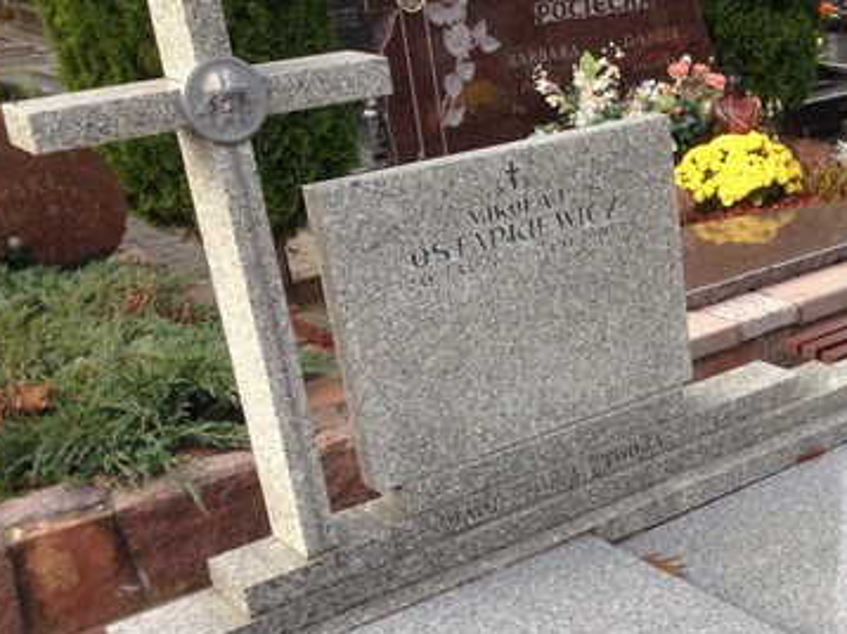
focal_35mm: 59
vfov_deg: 24.6
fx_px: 1443
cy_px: 454
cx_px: 724
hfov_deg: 31.5
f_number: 2.4
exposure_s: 1/311
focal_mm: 4.12
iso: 50
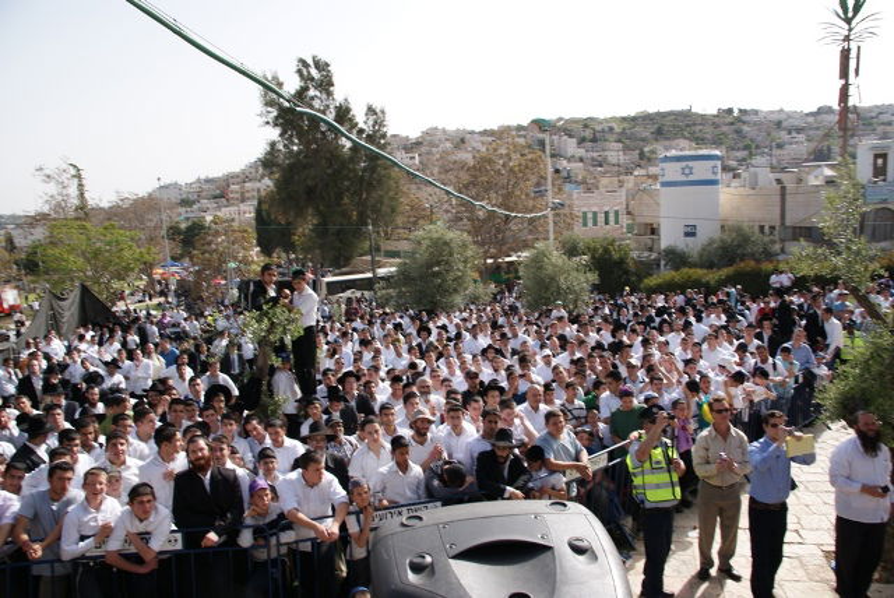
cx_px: 447
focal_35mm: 27
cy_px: 299
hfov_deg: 67.3
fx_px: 671
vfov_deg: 48.0
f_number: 10
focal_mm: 18
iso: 100
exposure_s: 1/100
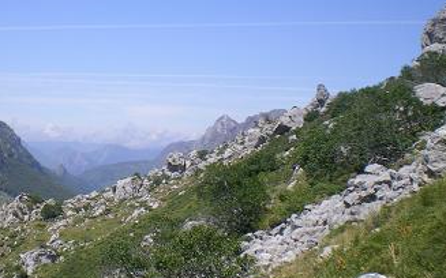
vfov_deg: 20.0
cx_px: 95
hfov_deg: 30.8
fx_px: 790
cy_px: 150
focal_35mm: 65
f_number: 4.6
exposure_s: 1/320
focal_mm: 6.3
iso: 64
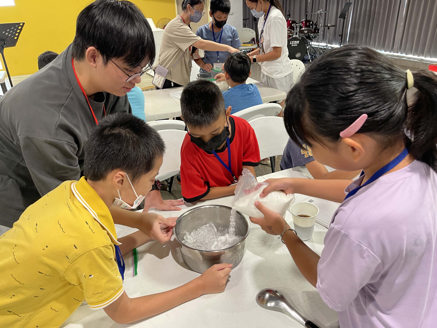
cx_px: 218
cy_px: 164
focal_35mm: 25
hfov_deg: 69.4
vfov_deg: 54.9
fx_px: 316
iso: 200
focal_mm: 5.1
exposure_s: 1/60
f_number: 1.6
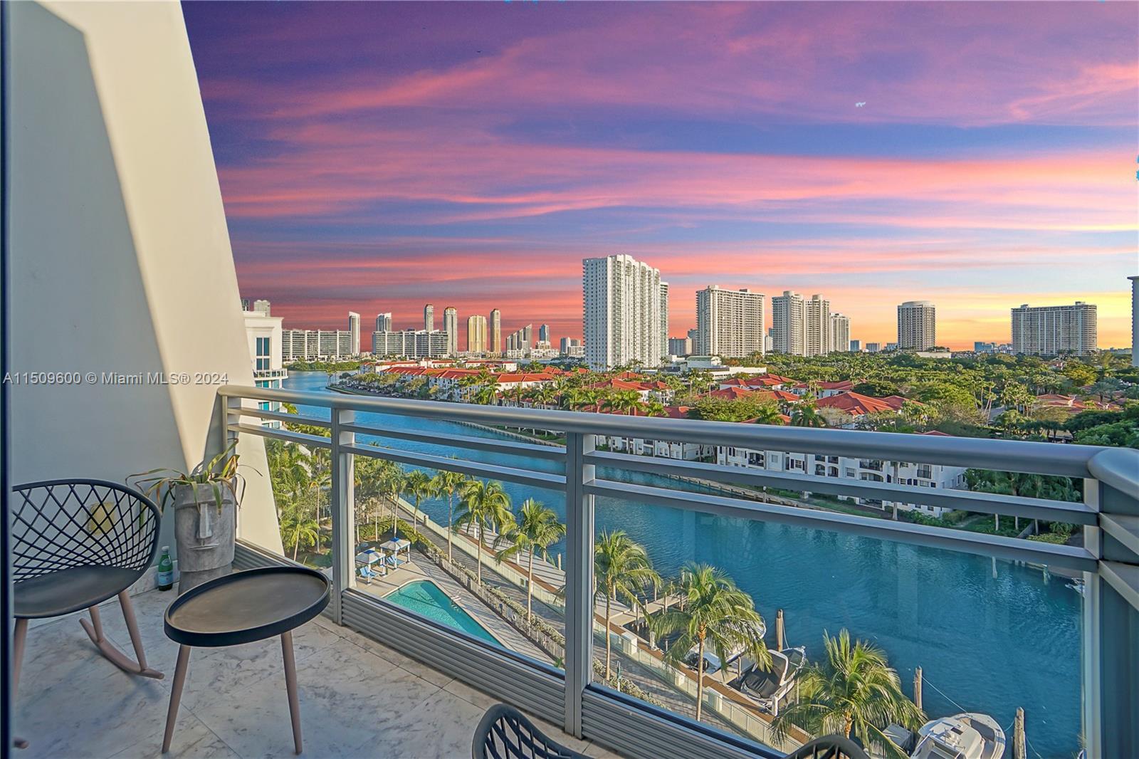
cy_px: 380
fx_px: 474
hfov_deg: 100.4
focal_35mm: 15
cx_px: 570
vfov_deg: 77.3
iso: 250
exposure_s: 1/400
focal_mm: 10
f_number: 5.6
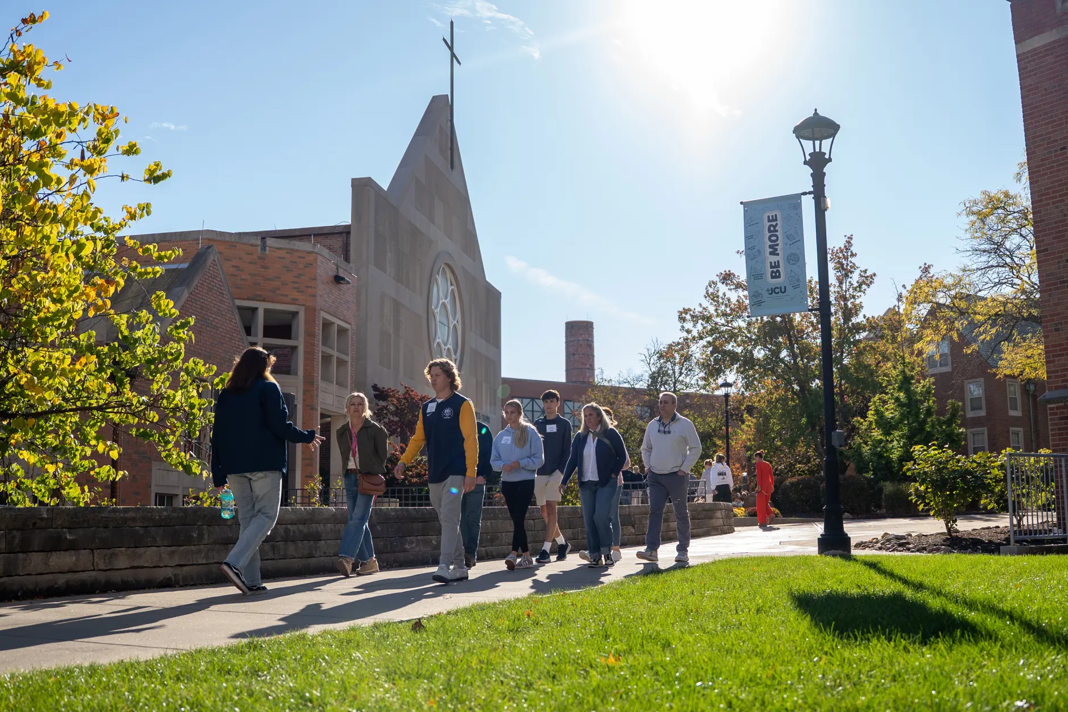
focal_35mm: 37
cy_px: 347
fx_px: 1097
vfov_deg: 35.9
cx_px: 529
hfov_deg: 51.9
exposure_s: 1/1000
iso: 100
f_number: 2.8
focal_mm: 24
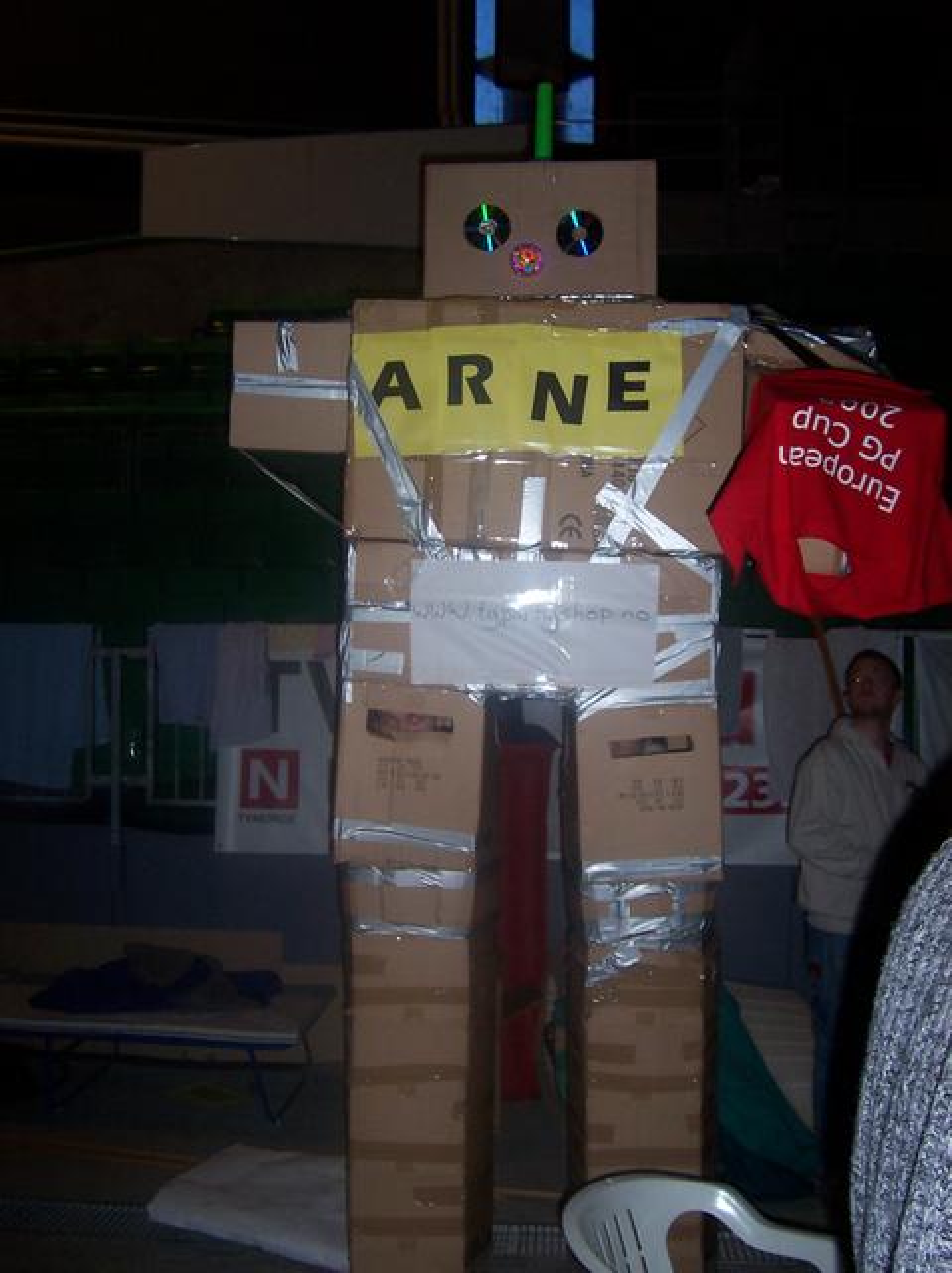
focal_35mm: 35
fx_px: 1285
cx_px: 476
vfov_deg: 52.7
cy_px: 636
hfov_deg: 40.6
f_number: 2.8
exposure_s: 1/30
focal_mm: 5.6
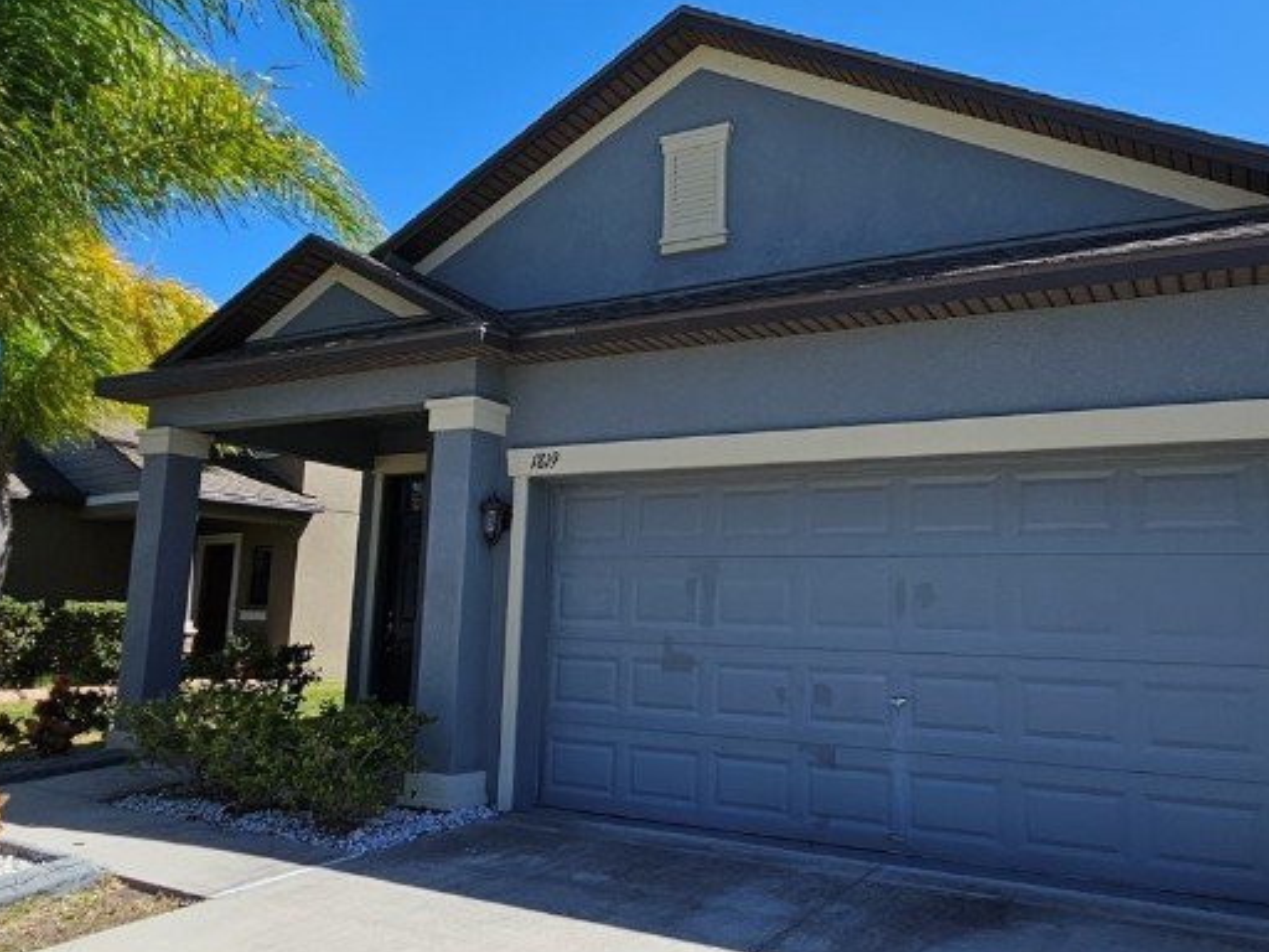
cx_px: 684
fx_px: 953
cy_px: 486
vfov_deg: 53.1
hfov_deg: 67.2
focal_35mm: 26
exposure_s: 1/2614
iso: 50
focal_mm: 2.2
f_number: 2.2
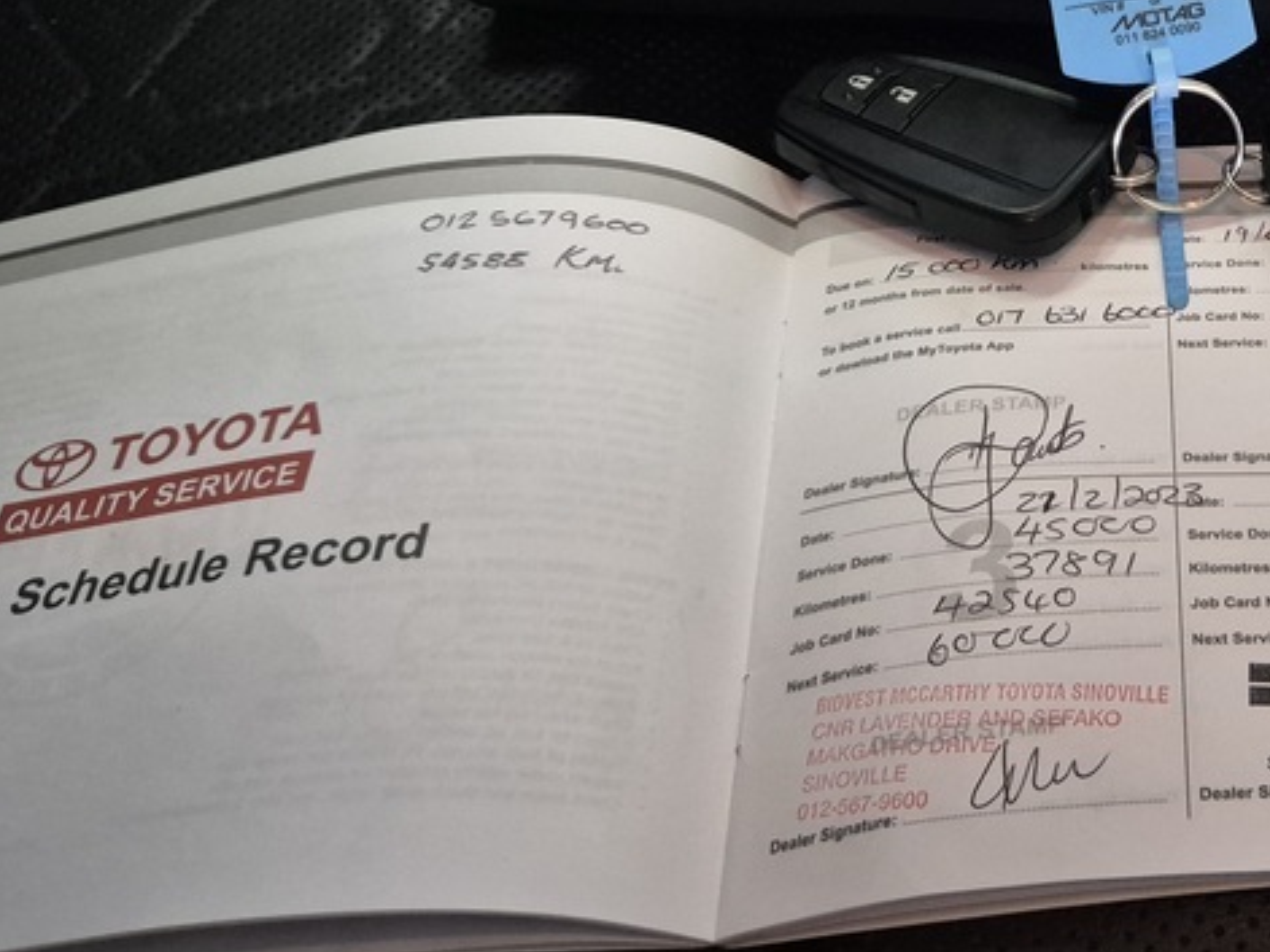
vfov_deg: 28.3
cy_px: 162
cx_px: 1162
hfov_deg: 35.7
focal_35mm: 50
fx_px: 1834
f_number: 1.8
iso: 1600
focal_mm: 5.4
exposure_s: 1/100
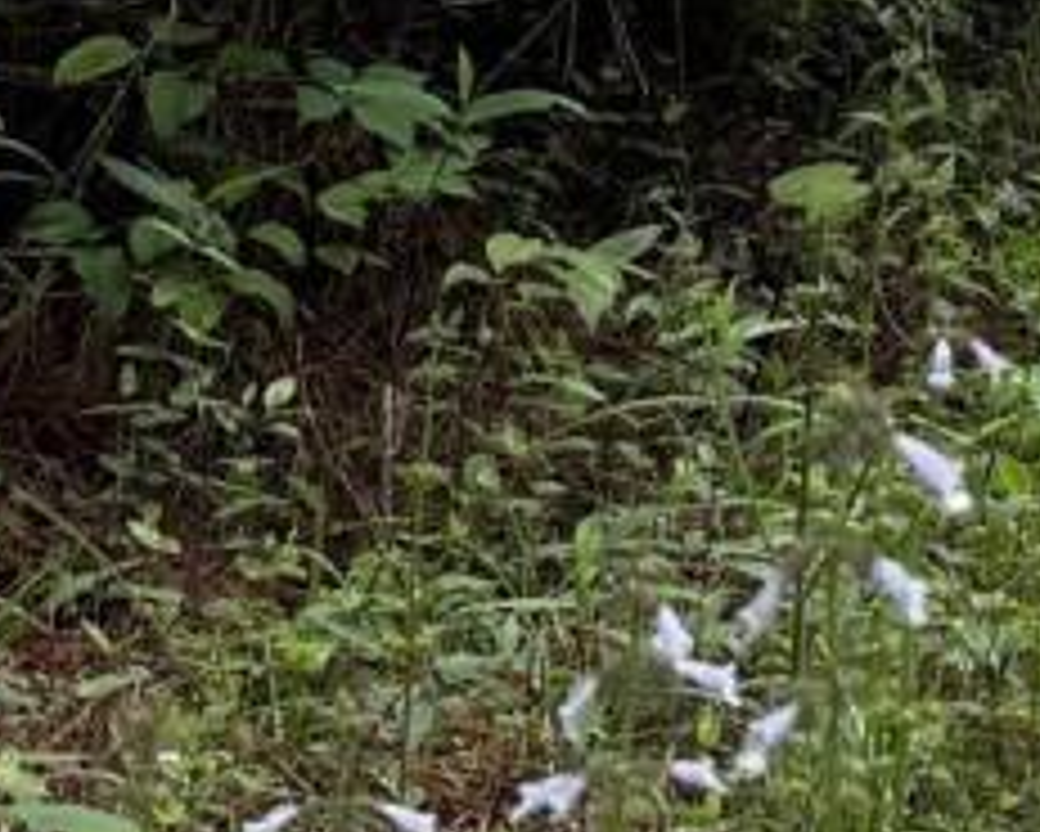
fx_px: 6251
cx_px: 3025
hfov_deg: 8.2
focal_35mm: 203
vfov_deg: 7.4
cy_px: -733
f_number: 1.78
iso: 100
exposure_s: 1/269
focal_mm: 6.76
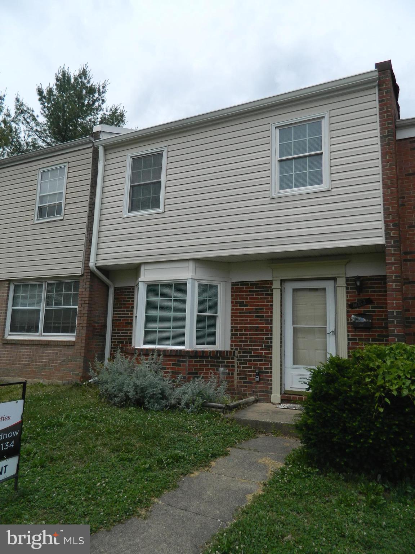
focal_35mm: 25
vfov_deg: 69.4
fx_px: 400
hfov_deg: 54.9
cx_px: 208
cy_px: 277
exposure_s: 1/250
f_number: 8.7
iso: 80
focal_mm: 4.5
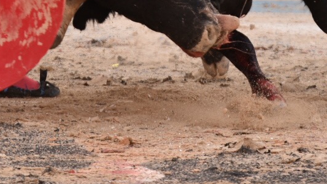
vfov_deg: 1.9
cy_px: -79
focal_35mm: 637
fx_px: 5524
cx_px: 85
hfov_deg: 3.4
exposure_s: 1/800
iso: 640
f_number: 5.6
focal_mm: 200
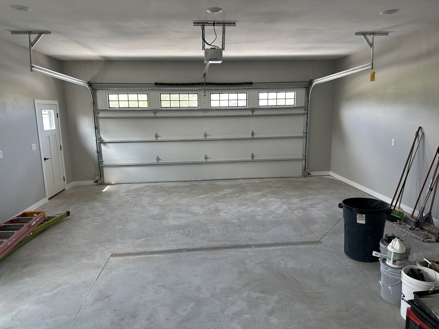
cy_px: 164
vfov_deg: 56.8
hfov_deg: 71.6
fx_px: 304
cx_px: 220
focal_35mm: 24
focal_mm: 6.86
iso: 125
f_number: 1.78
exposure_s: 1/121
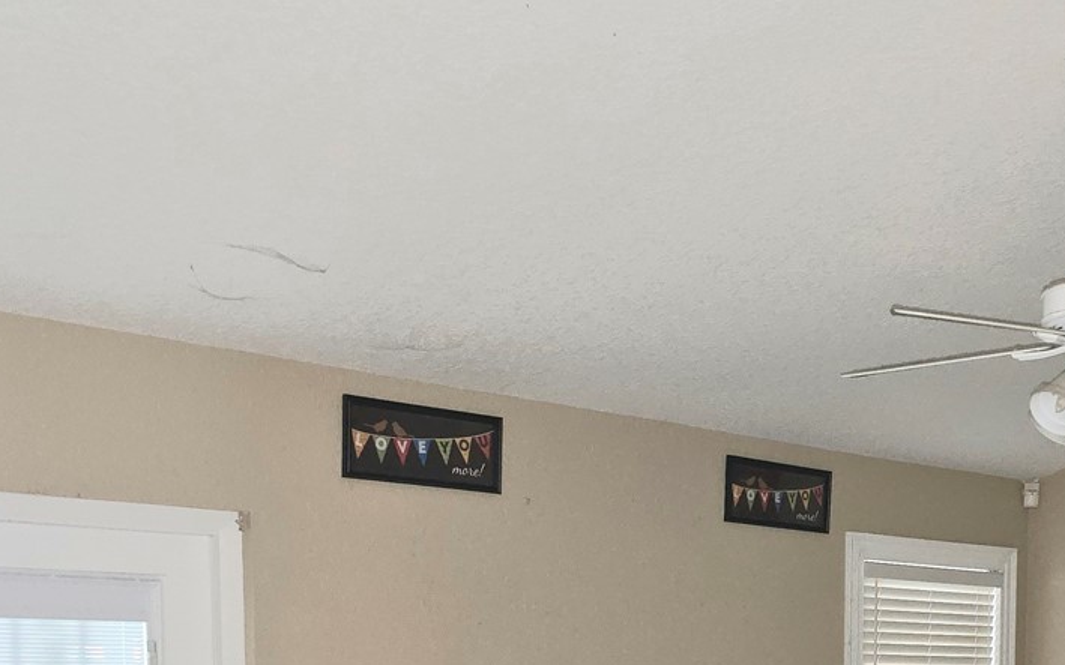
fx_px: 1596
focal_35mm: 55
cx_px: 895
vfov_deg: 21.6
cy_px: 829
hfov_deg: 35.4
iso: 400
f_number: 1.7
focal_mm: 6.3
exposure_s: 1/12
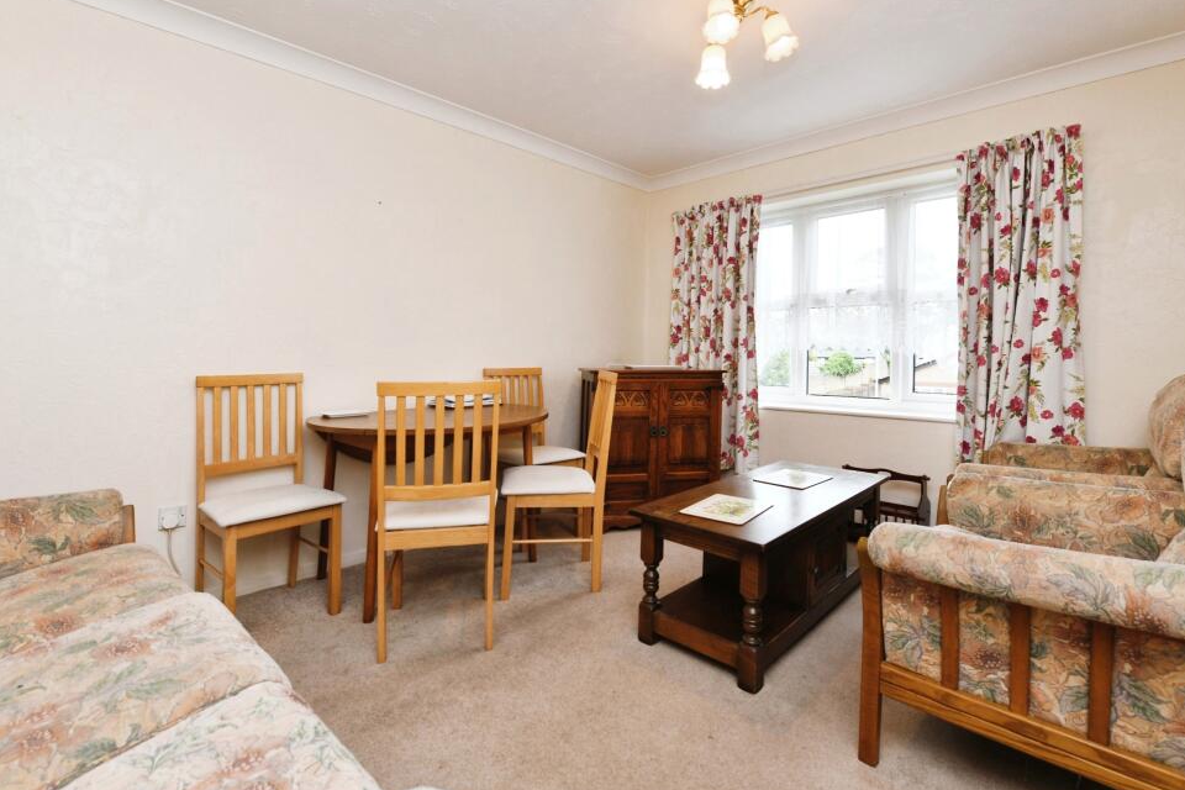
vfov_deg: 73.7
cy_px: 393
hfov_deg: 96.7
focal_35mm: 16
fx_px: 527
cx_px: 611
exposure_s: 1/60
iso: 640
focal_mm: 15
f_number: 8
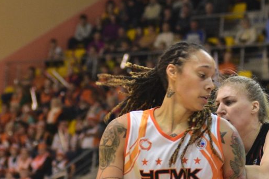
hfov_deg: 9.2
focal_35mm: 223
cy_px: 136
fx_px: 1667
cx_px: 172
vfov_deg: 6.2
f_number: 4
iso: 1600
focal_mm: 80
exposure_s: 1/500
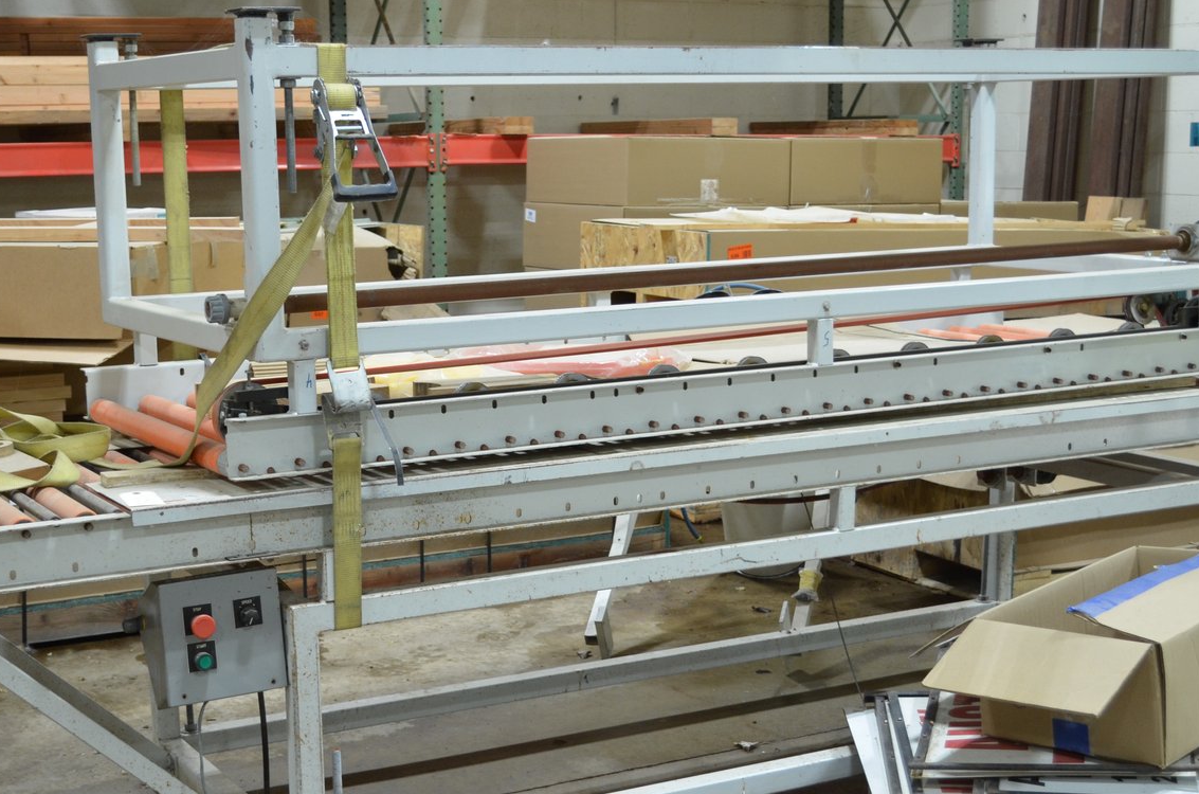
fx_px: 1961
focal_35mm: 59
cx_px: 537
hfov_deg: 34.0
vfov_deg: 22.8
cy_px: 514
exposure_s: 1/60
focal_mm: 26
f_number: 4.2
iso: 560
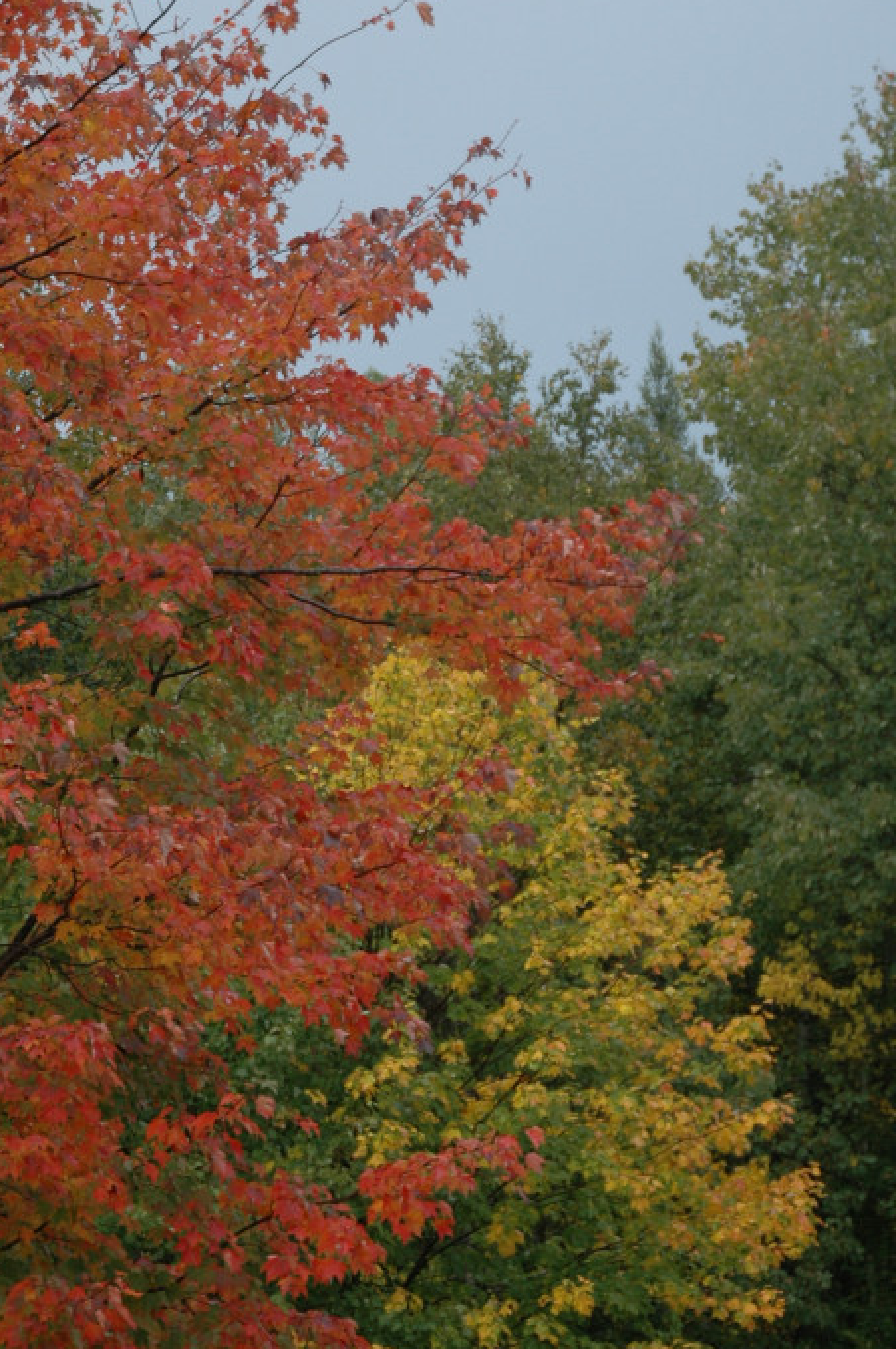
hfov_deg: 15.8
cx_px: 252
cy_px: 753
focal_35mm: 86
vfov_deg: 23.7
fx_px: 3219
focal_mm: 38
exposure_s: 1/60
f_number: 4.2
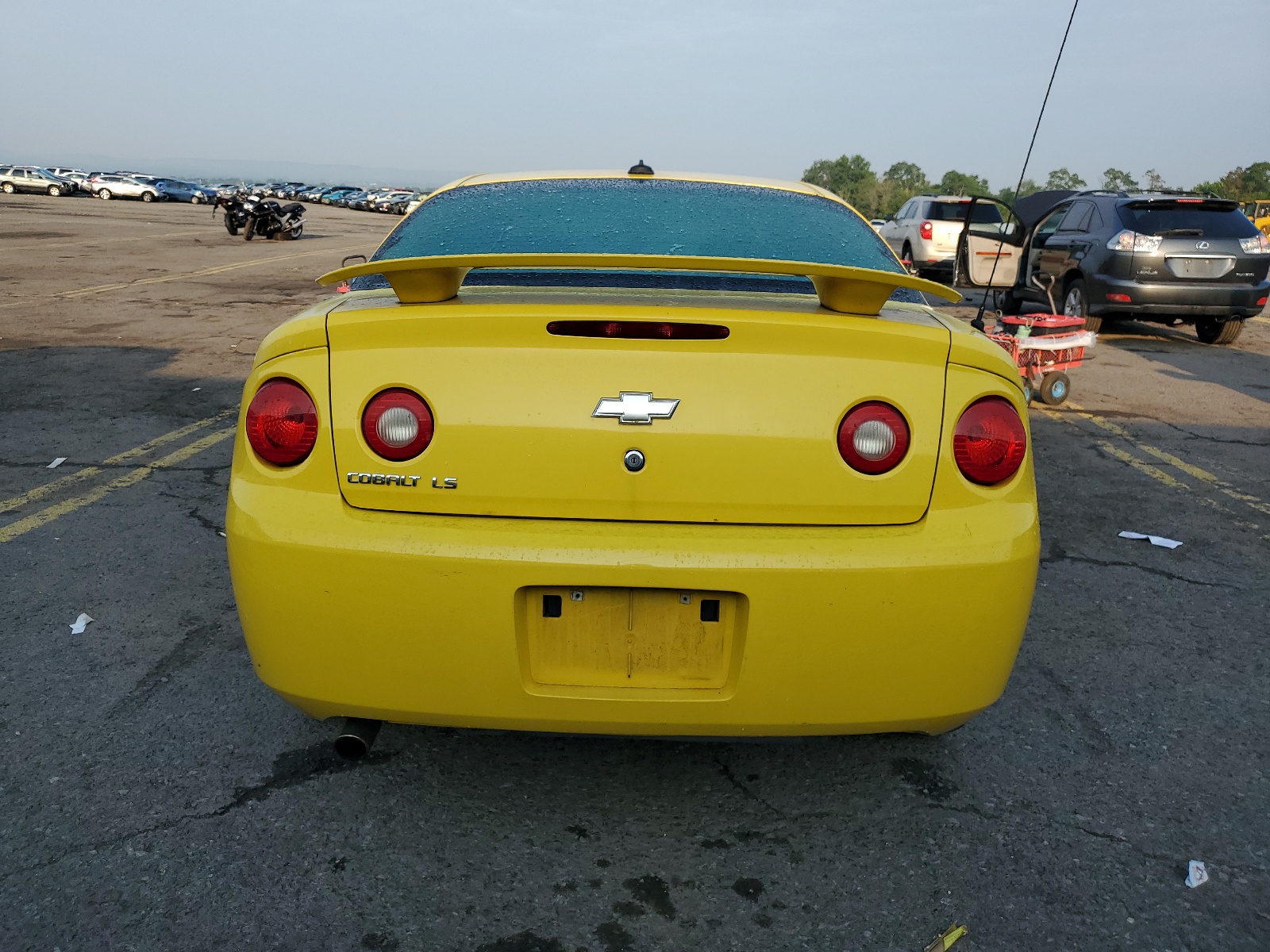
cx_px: 635
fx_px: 954
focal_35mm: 26
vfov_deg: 53.1
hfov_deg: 67.3
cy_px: 476
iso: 50
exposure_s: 1/1667
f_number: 1.5
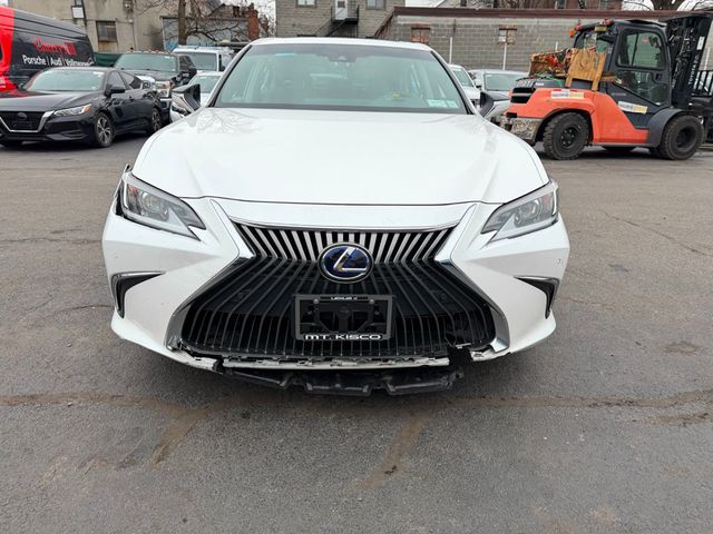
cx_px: 356
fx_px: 494
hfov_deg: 71.6
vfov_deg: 56.8
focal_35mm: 24
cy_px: 267
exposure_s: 1/121
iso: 125
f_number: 1.78
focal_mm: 6.76
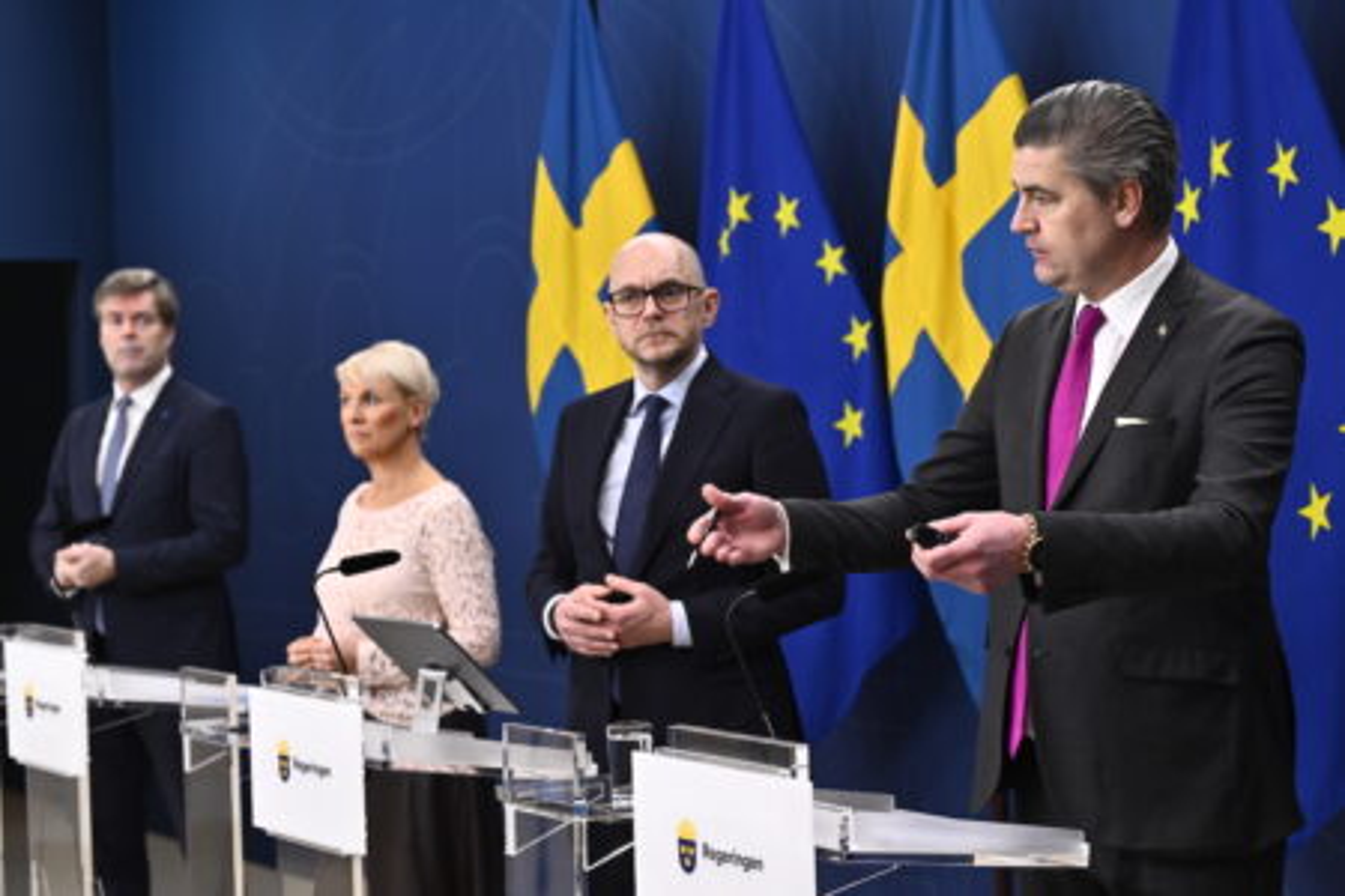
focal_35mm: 70
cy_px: 448
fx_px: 2615
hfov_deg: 28.8
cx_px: 672
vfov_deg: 19.5
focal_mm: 70
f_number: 4
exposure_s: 1/160
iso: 640
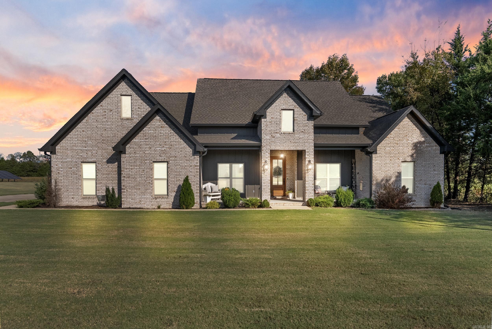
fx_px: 301
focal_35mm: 22
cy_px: 164
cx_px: 246
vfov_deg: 57.3
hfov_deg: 78.6
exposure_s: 1/1250
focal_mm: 22
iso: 640
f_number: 9
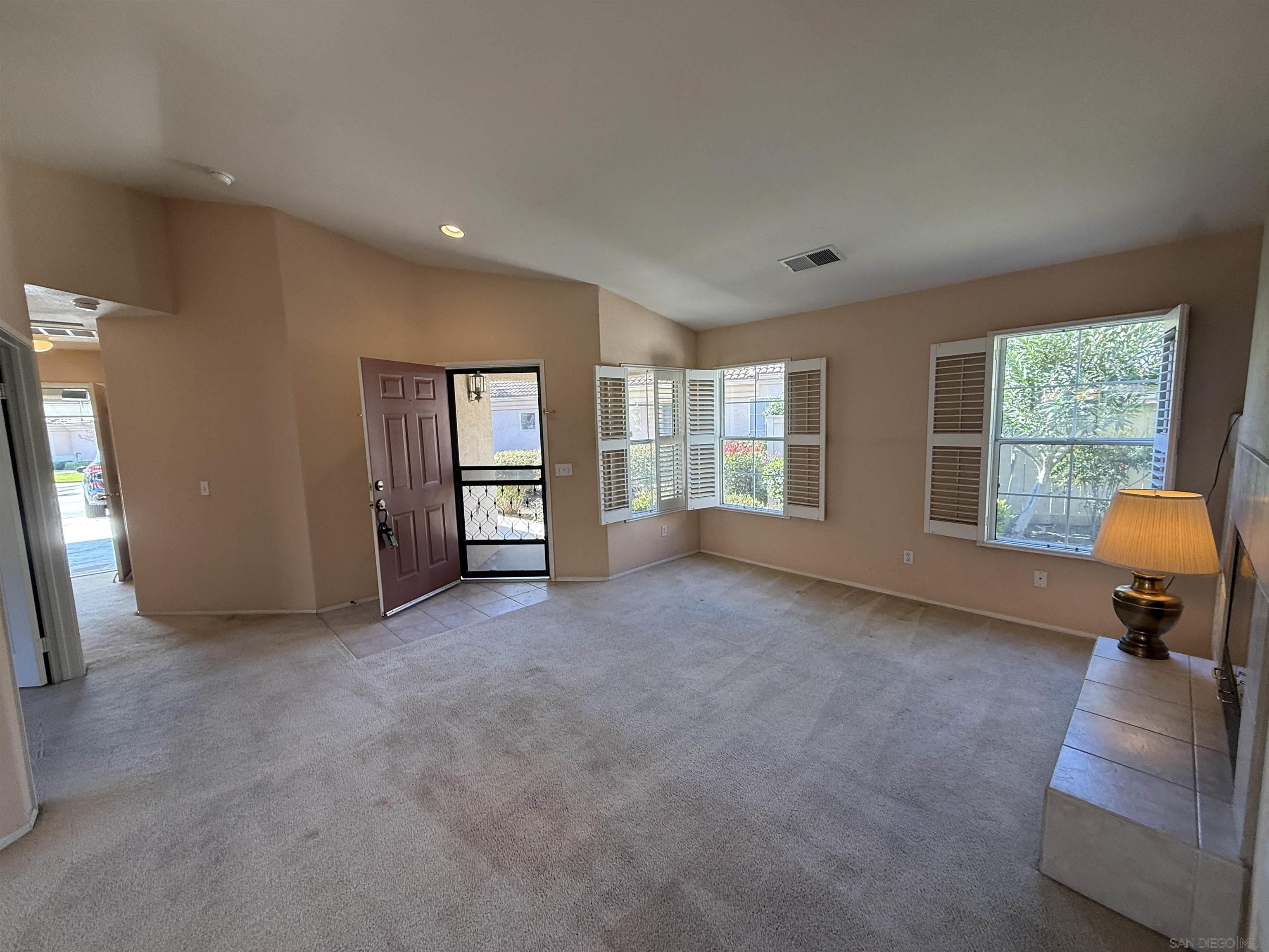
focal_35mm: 14
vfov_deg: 85.7
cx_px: 634
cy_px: 476
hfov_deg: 102.1
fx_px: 513
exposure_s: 1/120
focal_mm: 2.22
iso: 100
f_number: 2.2
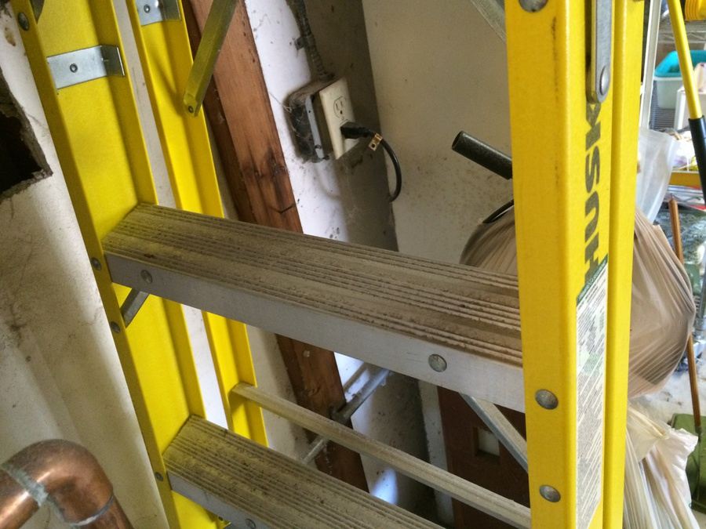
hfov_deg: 60.0
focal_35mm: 30
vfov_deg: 46.8
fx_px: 612
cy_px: 264
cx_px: 353
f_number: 2.2
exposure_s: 1/30
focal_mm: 4.12
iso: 320
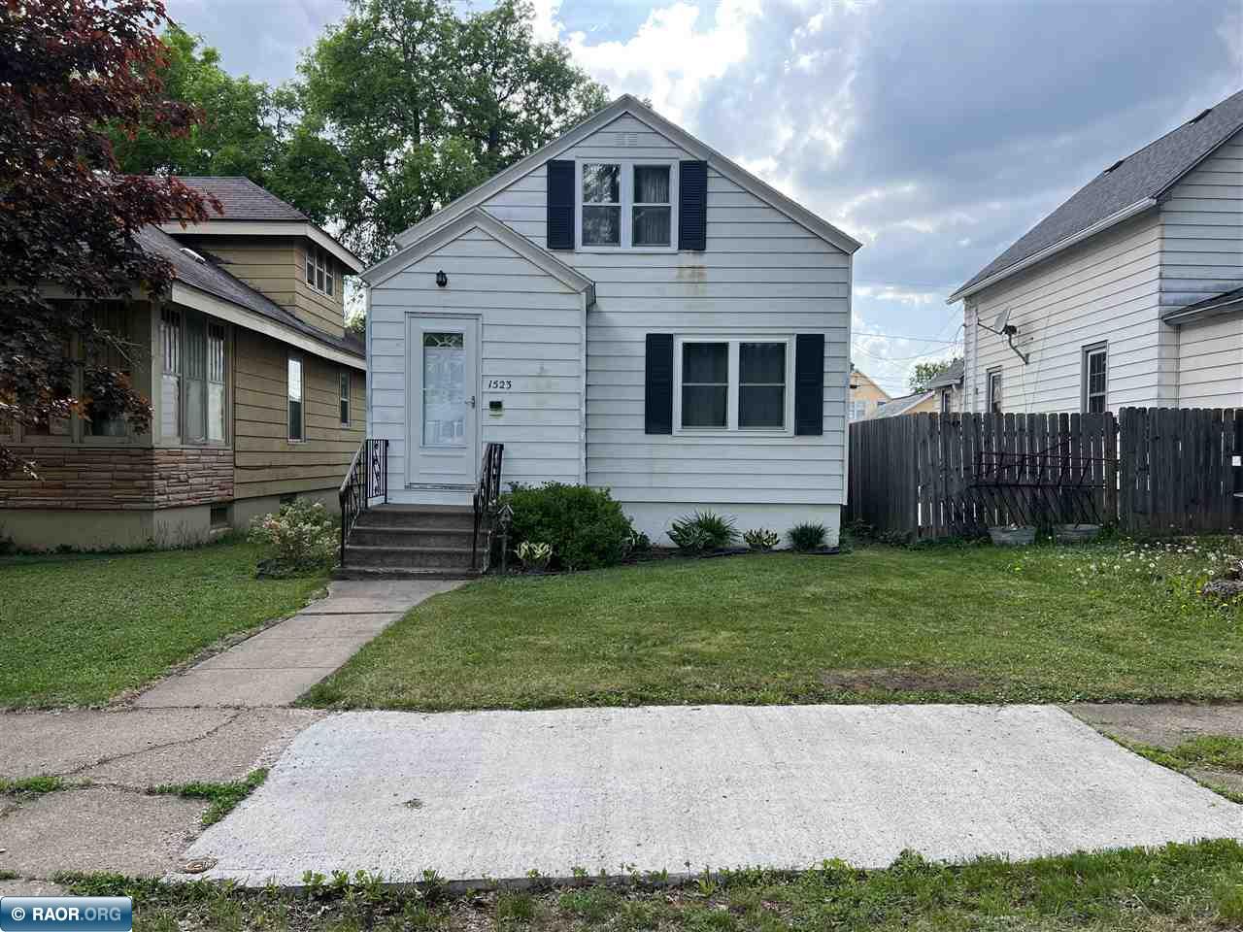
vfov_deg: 53.1
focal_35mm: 26
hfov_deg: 67.3
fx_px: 934
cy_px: 466
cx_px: 622
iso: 50
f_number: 1.5
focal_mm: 5.7
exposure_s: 1/1377
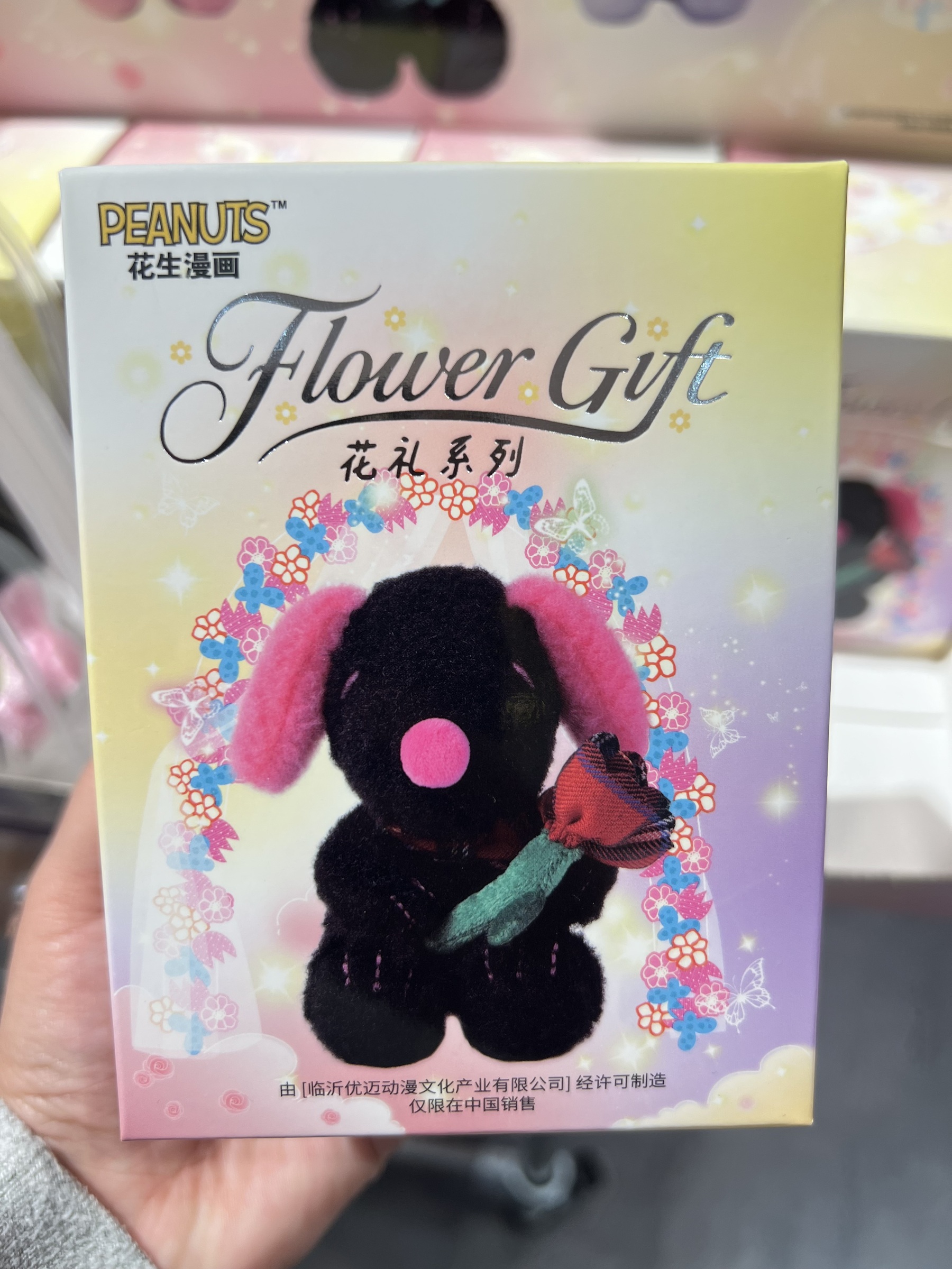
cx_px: 476
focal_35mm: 26
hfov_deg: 53.1
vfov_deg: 67.3
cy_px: 634
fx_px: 953
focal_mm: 5.7
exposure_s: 1/101
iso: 32
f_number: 1.5
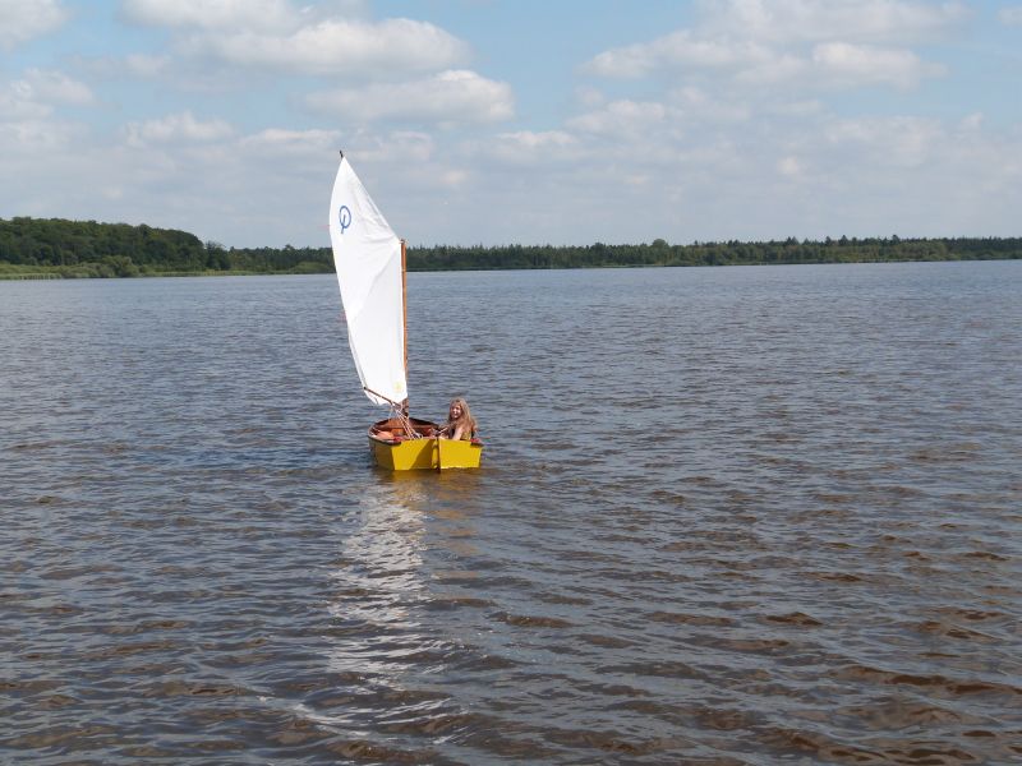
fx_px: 1771
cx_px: 511
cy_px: 383
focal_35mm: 60
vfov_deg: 24.4
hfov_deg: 32.2
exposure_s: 1/640
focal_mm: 10.8
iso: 100
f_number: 5.6
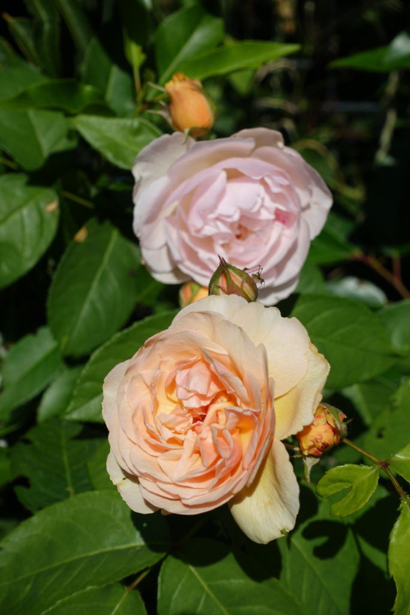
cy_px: 308
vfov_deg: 28.8
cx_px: 205
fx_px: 1195
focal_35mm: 70
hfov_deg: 19.5
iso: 160
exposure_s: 1/250
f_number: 5.6
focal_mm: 25.7
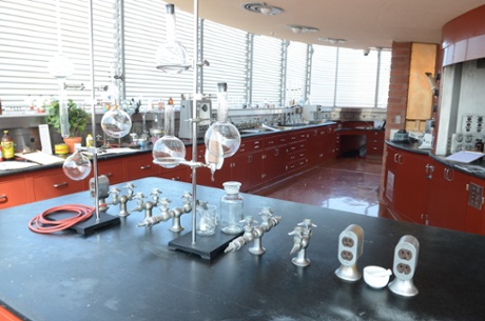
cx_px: 242
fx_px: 343
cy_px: 160
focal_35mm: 26
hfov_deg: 70.5
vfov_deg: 50.2
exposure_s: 1/80
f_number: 7.1
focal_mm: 17
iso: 400
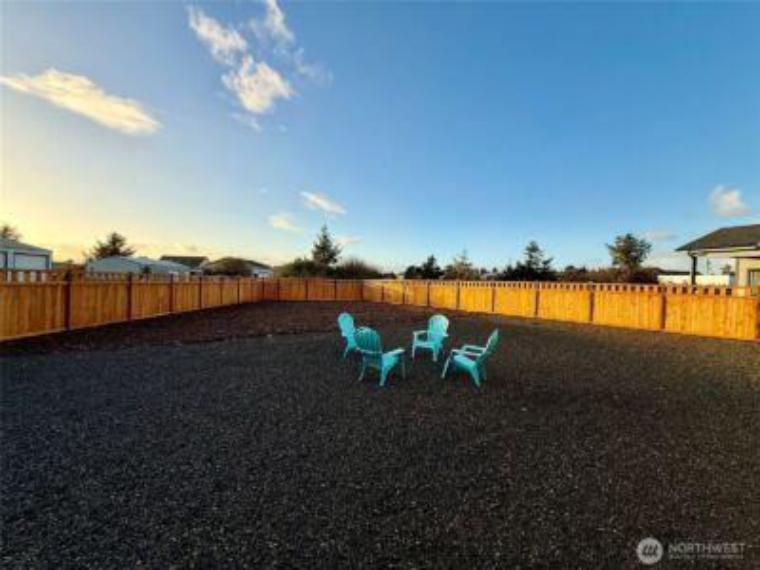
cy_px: 285
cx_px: 380
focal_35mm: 14
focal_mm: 2.22
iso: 50
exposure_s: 1/799
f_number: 2.2
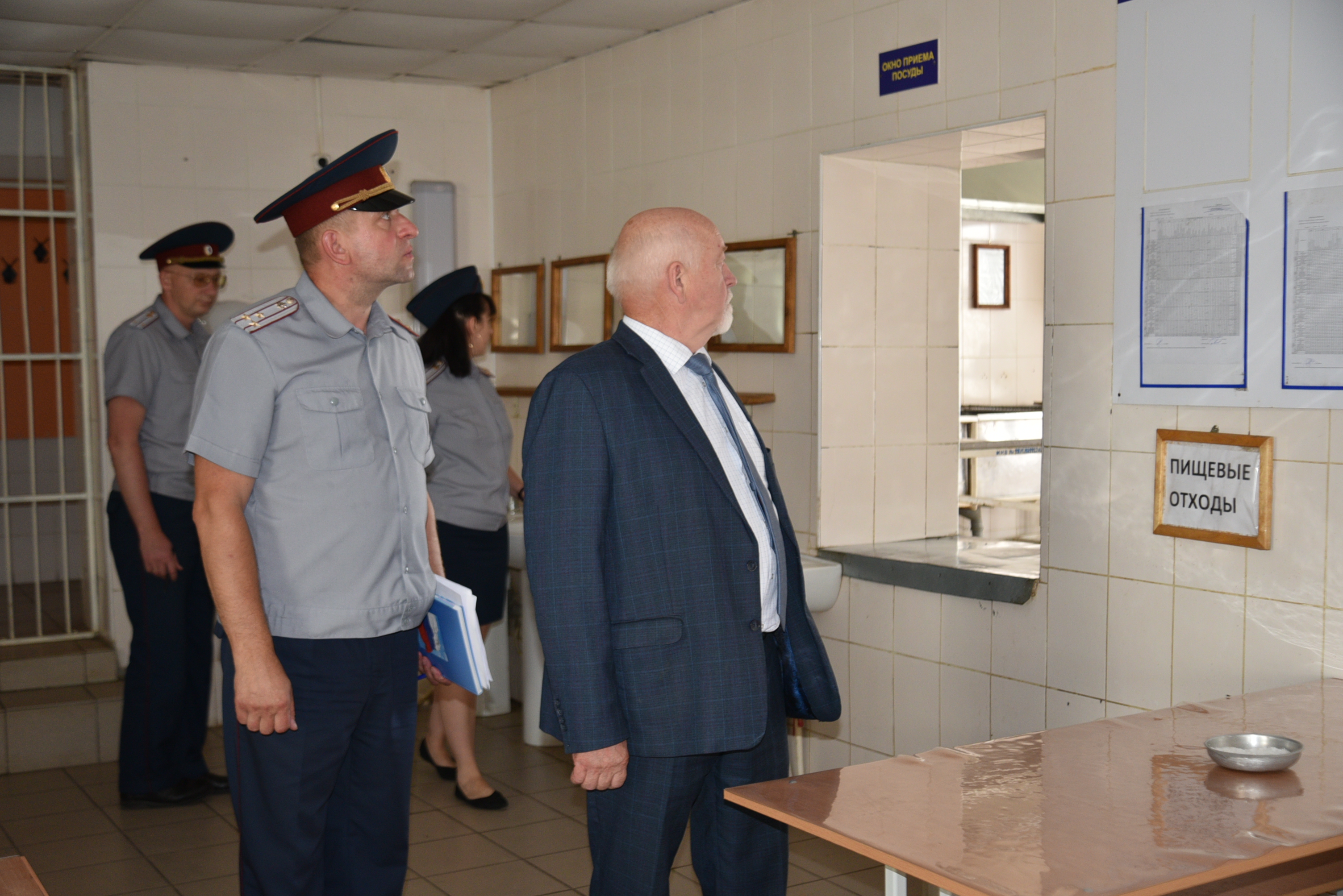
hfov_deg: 44.5
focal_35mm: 44
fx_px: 1642
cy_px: 448
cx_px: 672
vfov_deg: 30.5
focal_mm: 44
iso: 800
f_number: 4.2
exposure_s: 1/80
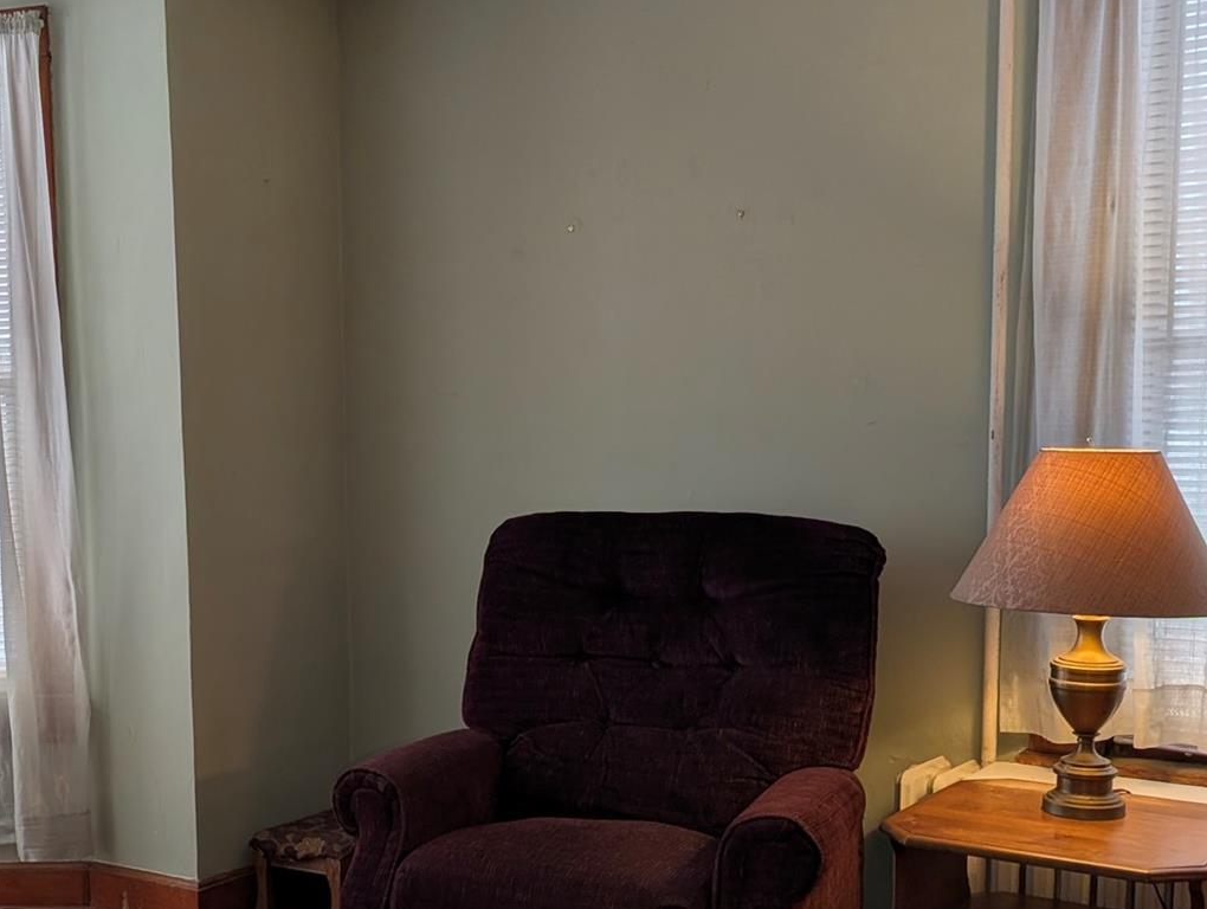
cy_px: 604
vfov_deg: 30.1
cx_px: 276
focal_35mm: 48
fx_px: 1676
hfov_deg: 38.4
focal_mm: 6.9
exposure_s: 1/163
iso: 22
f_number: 1.68
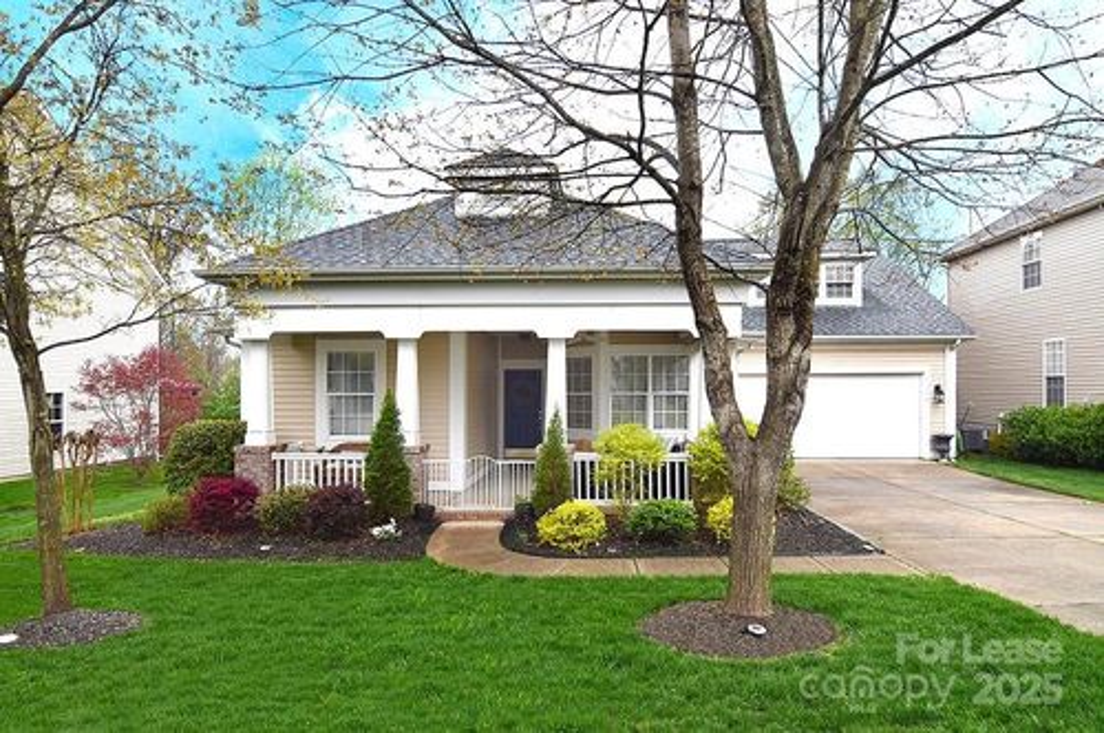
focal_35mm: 18
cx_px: 552
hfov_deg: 90.1
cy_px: 366
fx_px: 551
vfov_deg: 67.2
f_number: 5.6
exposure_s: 1/125
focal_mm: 12
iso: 400
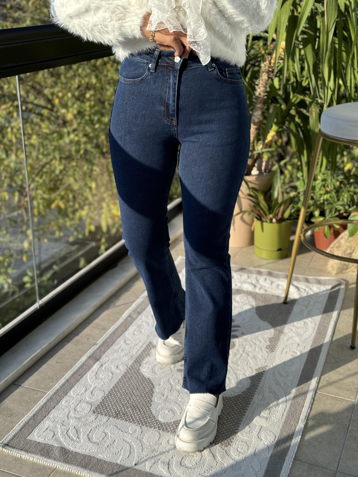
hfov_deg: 30.3
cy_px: 238
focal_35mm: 48
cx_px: 179
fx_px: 662
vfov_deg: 39.7
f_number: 1.78
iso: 64
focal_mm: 6.76
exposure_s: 1/558
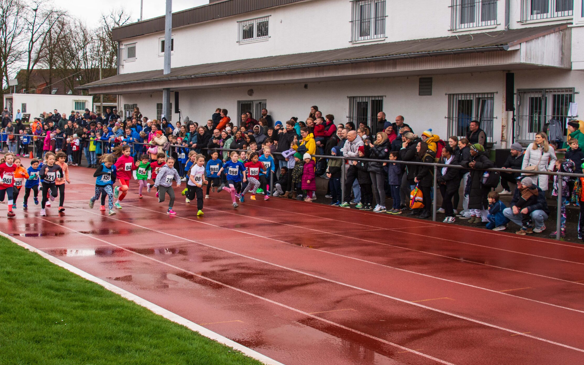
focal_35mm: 49
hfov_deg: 41.0
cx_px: 277
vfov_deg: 26.3
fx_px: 780
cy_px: 172
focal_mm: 28
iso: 400
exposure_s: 1/640
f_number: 6.3
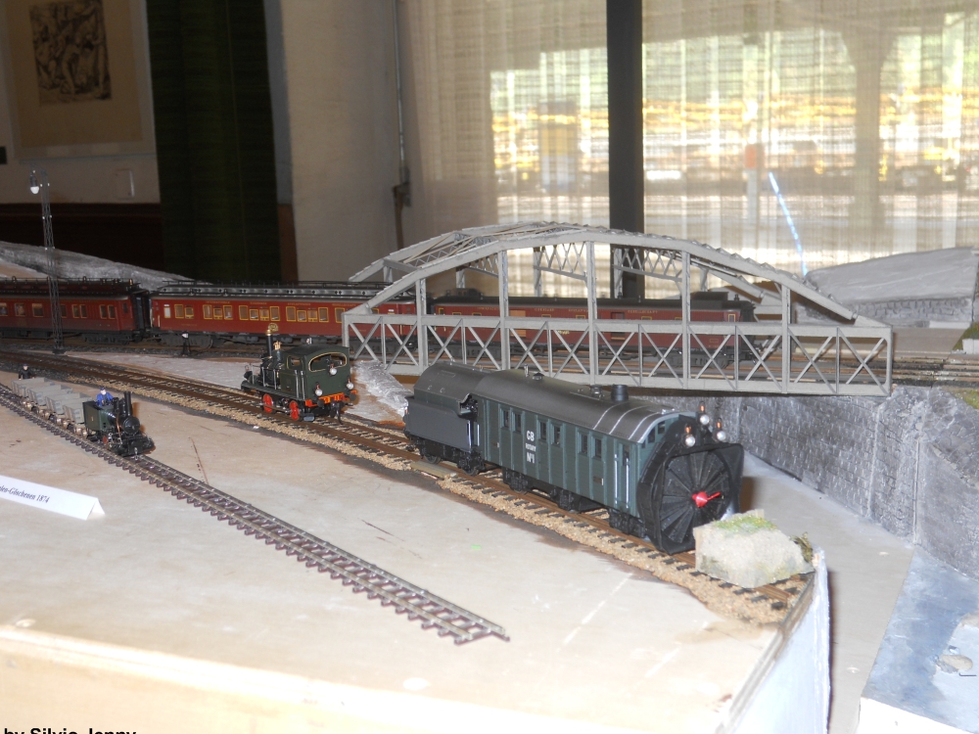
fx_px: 1188
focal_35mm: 42
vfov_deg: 34.3
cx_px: 486
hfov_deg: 44.8
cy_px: 371
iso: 80
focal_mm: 7.3
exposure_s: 1/30
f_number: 3.2
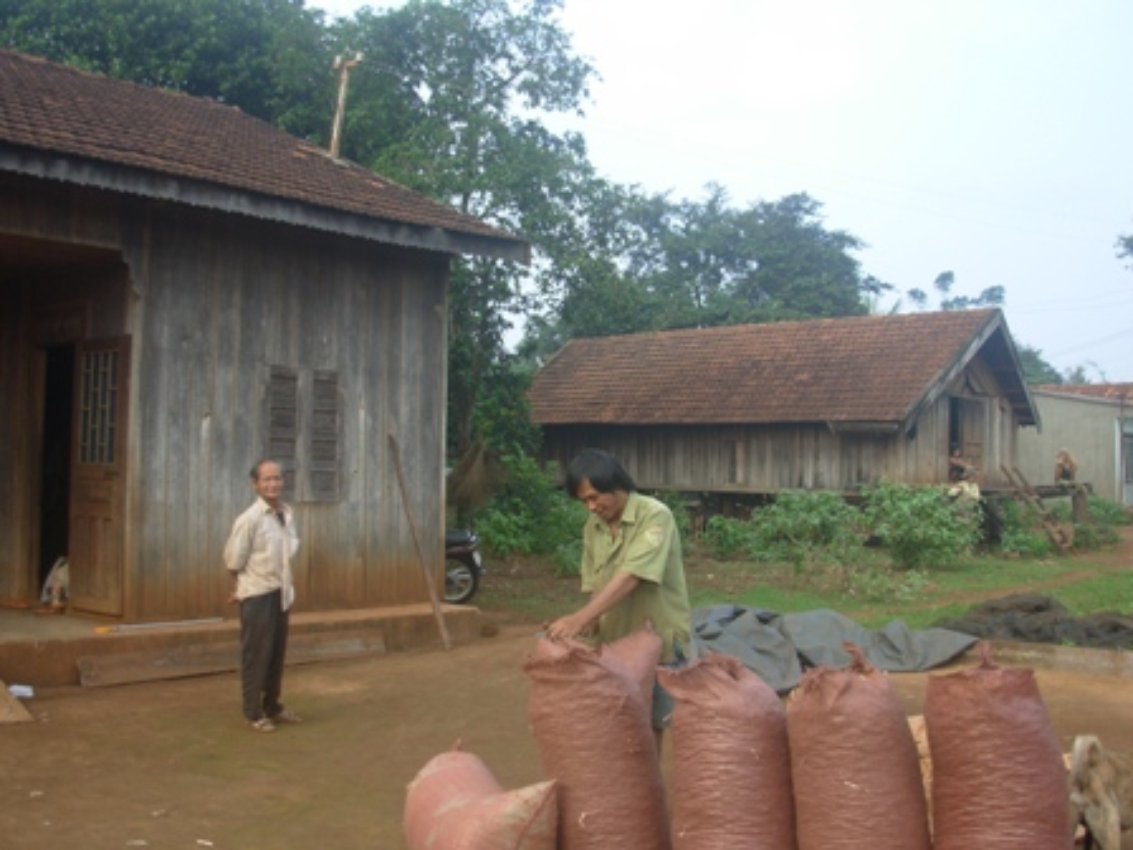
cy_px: 425
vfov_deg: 37.7
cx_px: 566
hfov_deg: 49.0
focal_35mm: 38
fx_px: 1244
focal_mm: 6.3
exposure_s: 1/152
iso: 50
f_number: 2.9
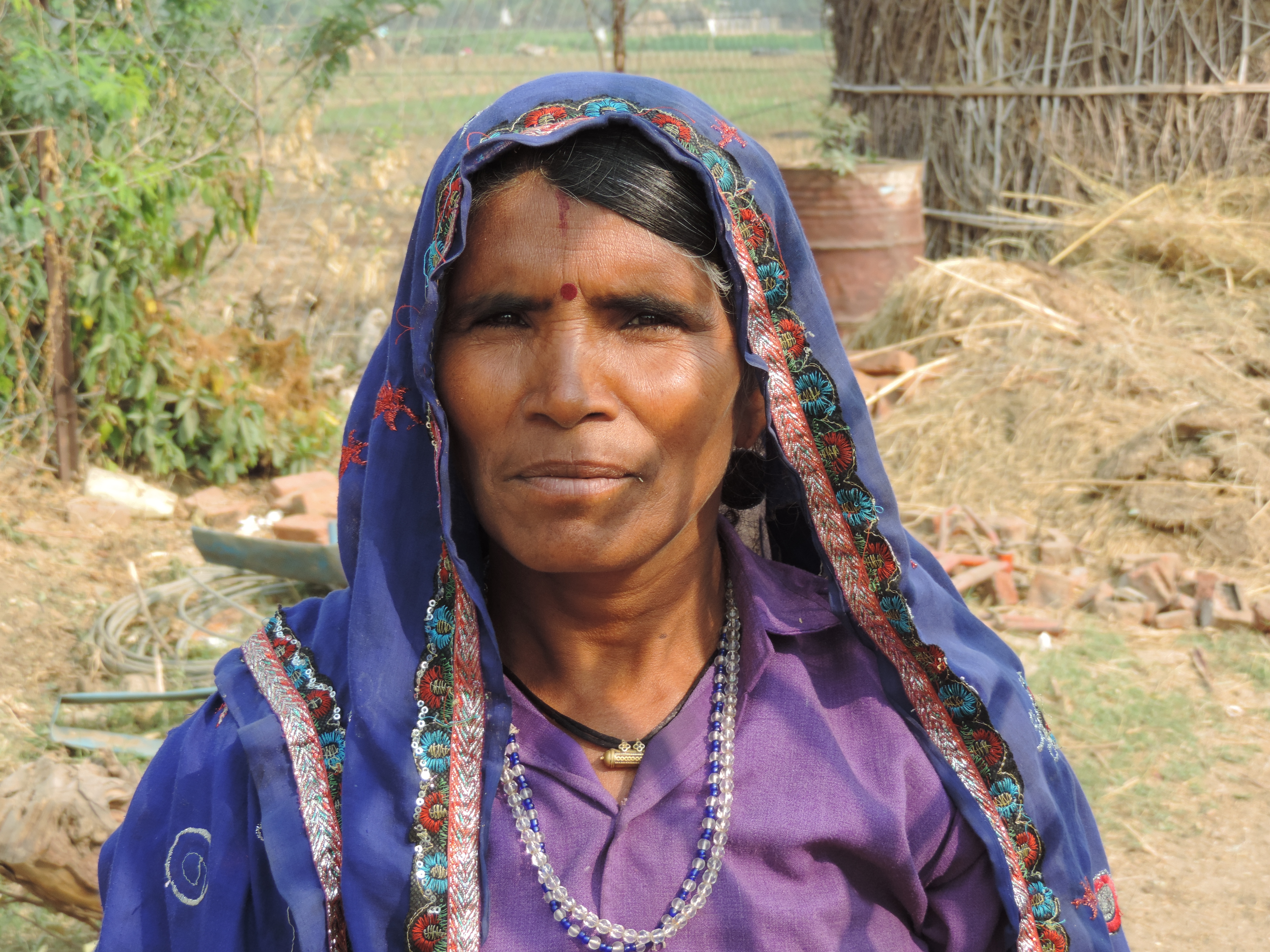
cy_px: 476
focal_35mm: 70
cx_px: 635
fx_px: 2568
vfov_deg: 21.0
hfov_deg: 27.8
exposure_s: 1/200
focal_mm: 12.4
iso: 80
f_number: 3.9
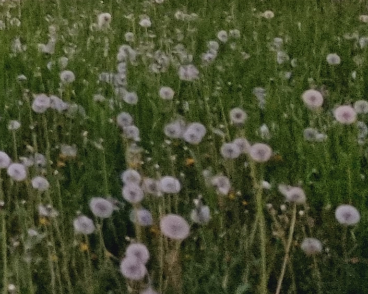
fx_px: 1449
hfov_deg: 12.6
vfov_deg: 11.0
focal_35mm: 133
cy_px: -191
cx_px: -390
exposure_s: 1/24
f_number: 1.8
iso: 1250
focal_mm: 6.7
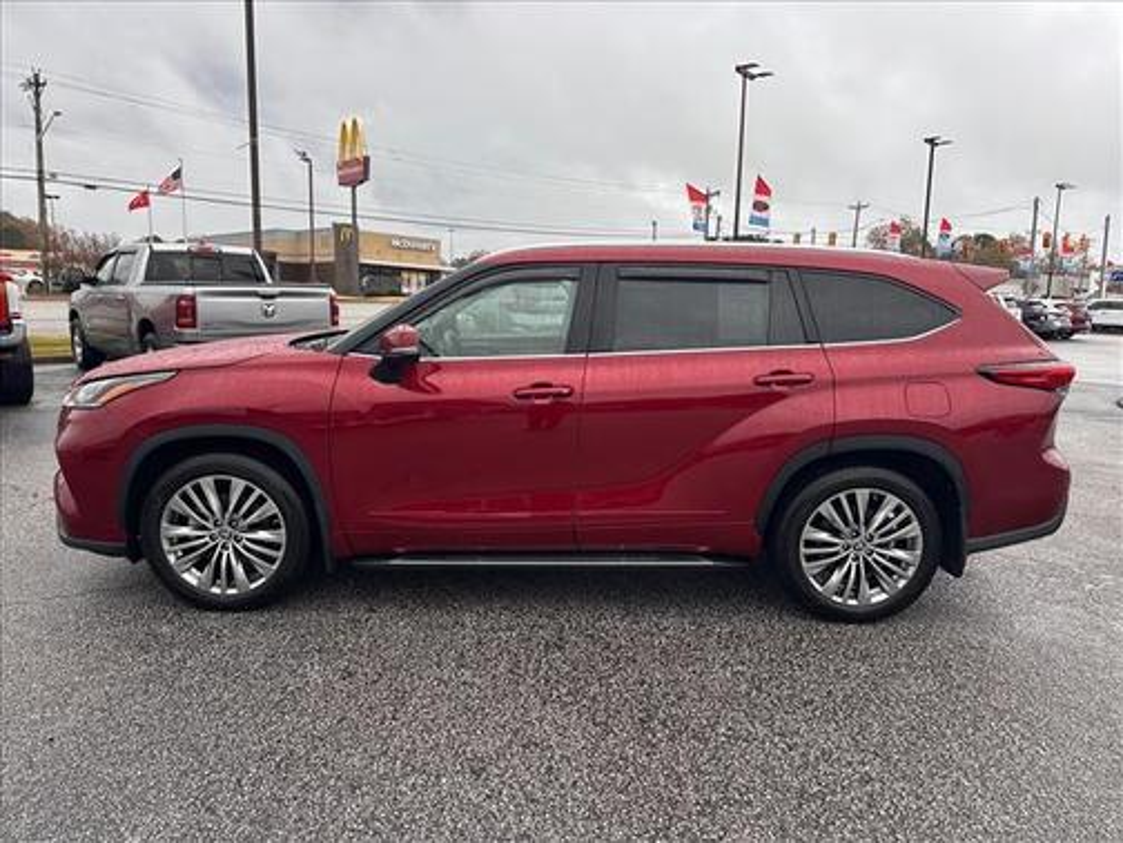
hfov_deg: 71.6
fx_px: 779
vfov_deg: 56.8
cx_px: 562
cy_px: 422
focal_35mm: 24
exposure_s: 1/756
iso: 80
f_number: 1.78
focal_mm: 6.86
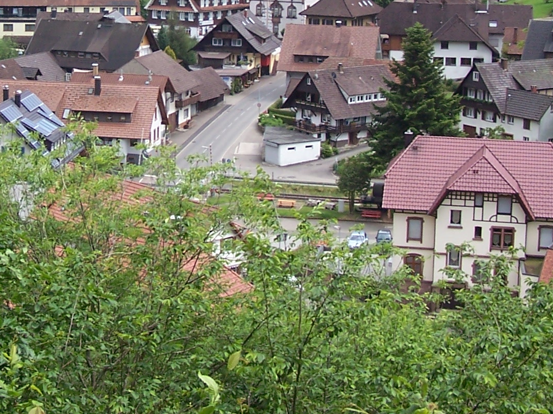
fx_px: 1310
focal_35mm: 82
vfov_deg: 17.7
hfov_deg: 23.6
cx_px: 136
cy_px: 30
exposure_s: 1/750
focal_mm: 6.3
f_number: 2.8
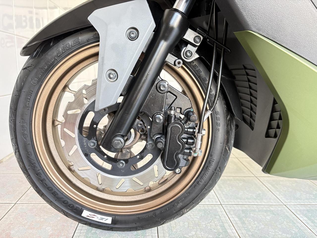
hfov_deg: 67.3
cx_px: 158
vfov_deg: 53.1
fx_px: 238
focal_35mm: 26
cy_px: 119
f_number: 1.6
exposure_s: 1/60
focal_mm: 5.96
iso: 320
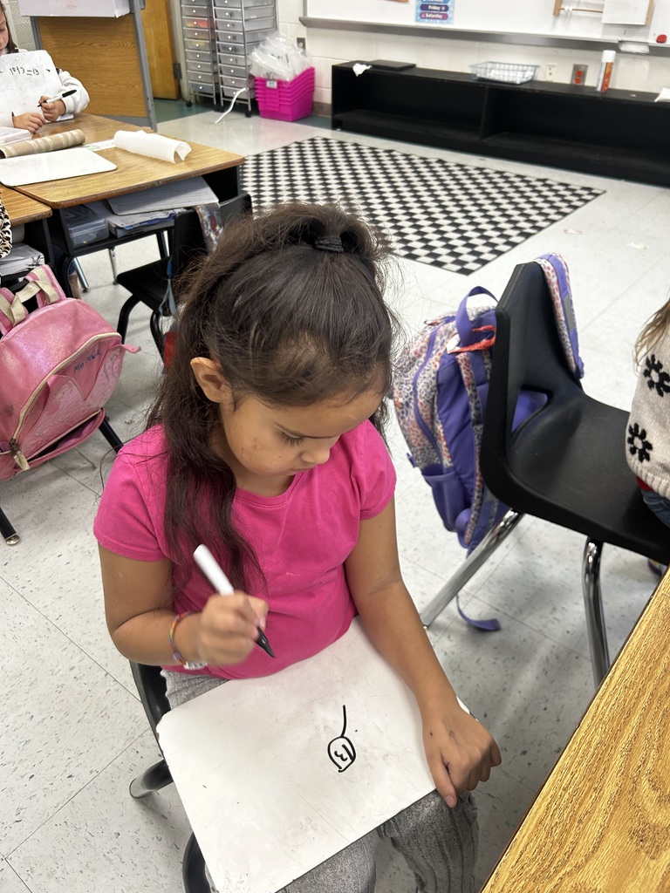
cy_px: 446
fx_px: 671
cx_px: 335
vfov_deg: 67.3
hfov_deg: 53.1
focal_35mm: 26
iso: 125
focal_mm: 5.7
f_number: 1.5
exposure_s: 1/60
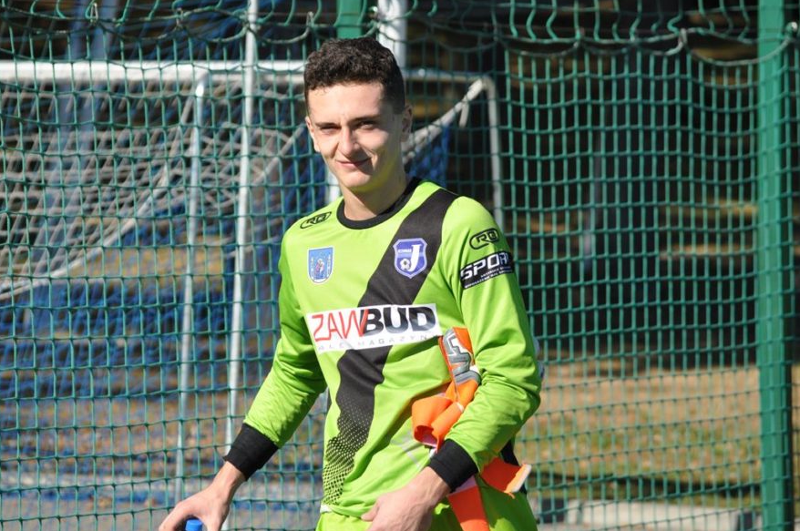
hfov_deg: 10.1
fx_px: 4505
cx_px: 373
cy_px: 263
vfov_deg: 6.7
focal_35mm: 203
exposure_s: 1/1600
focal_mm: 116
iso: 400
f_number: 6.3
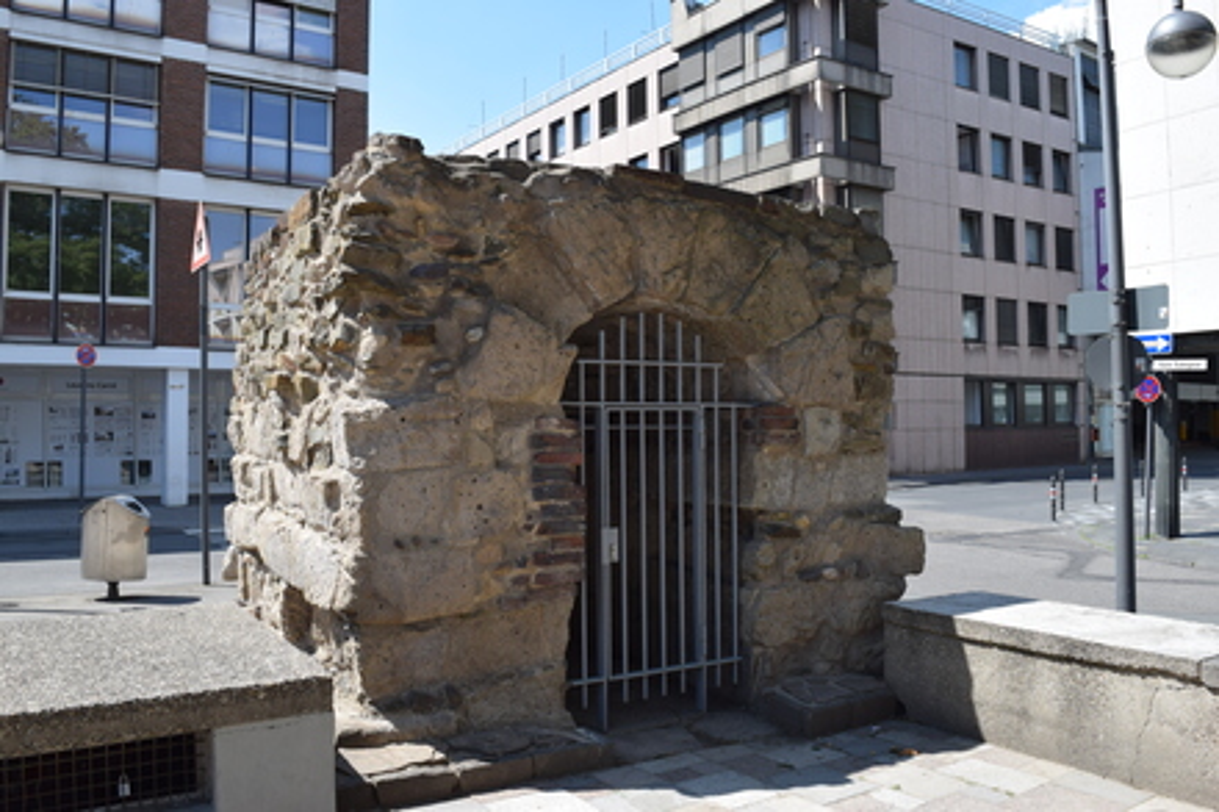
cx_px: 610
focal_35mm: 27
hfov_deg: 67.4
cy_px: 406
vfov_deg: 47.9
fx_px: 914
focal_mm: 18
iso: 200
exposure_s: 1/250
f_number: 8
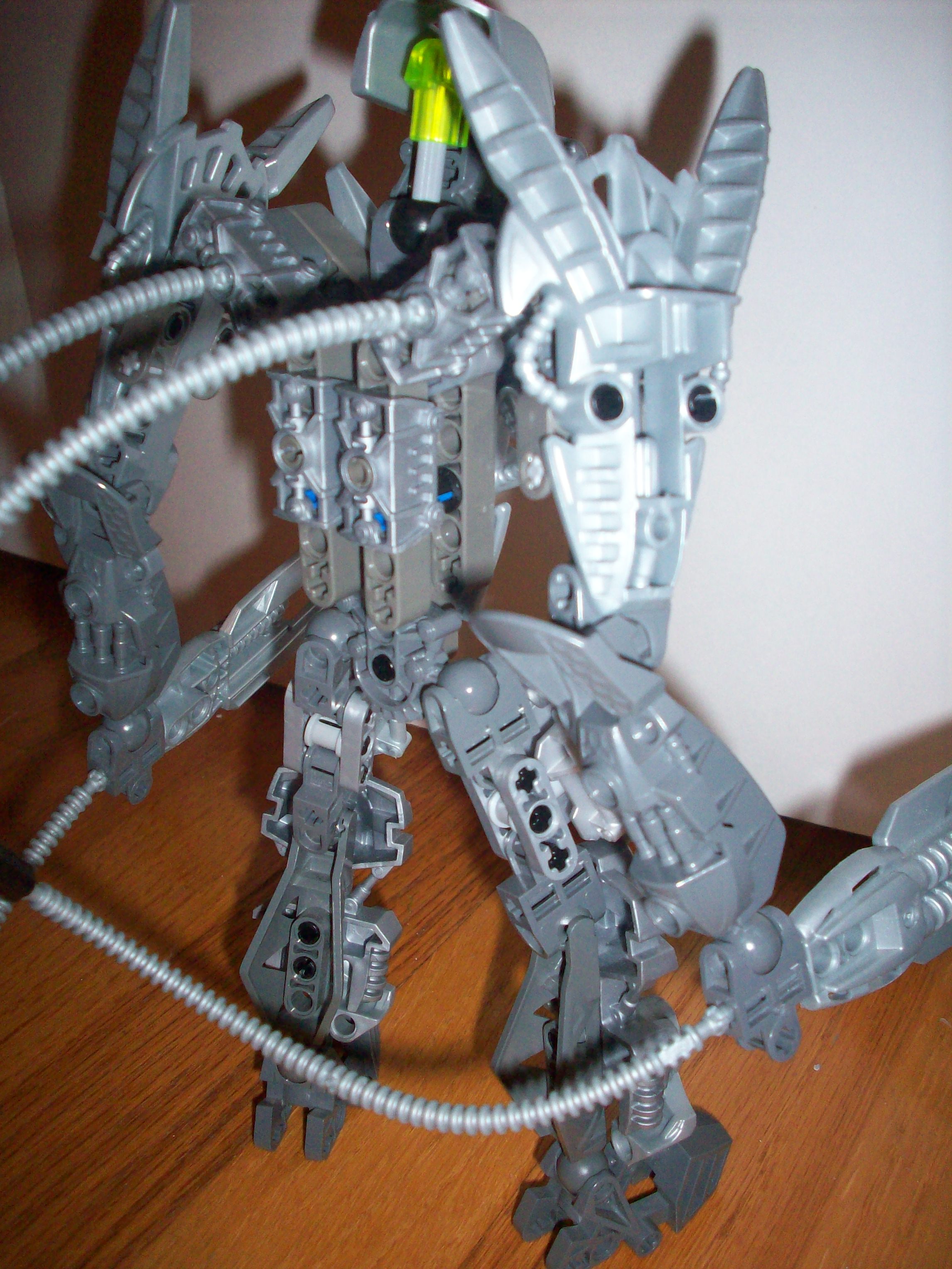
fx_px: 1357
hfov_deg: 38.7
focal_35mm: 37
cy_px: 634
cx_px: 476
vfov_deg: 50.1
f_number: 2.8
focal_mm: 6.2
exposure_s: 1/64
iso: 160
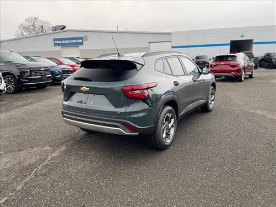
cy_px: 104
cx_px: 138
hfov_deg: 67.3
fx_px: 207
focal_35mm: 26
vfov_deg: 53.1
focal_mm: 4.2
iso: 32
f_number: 1.6
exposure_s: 1/344
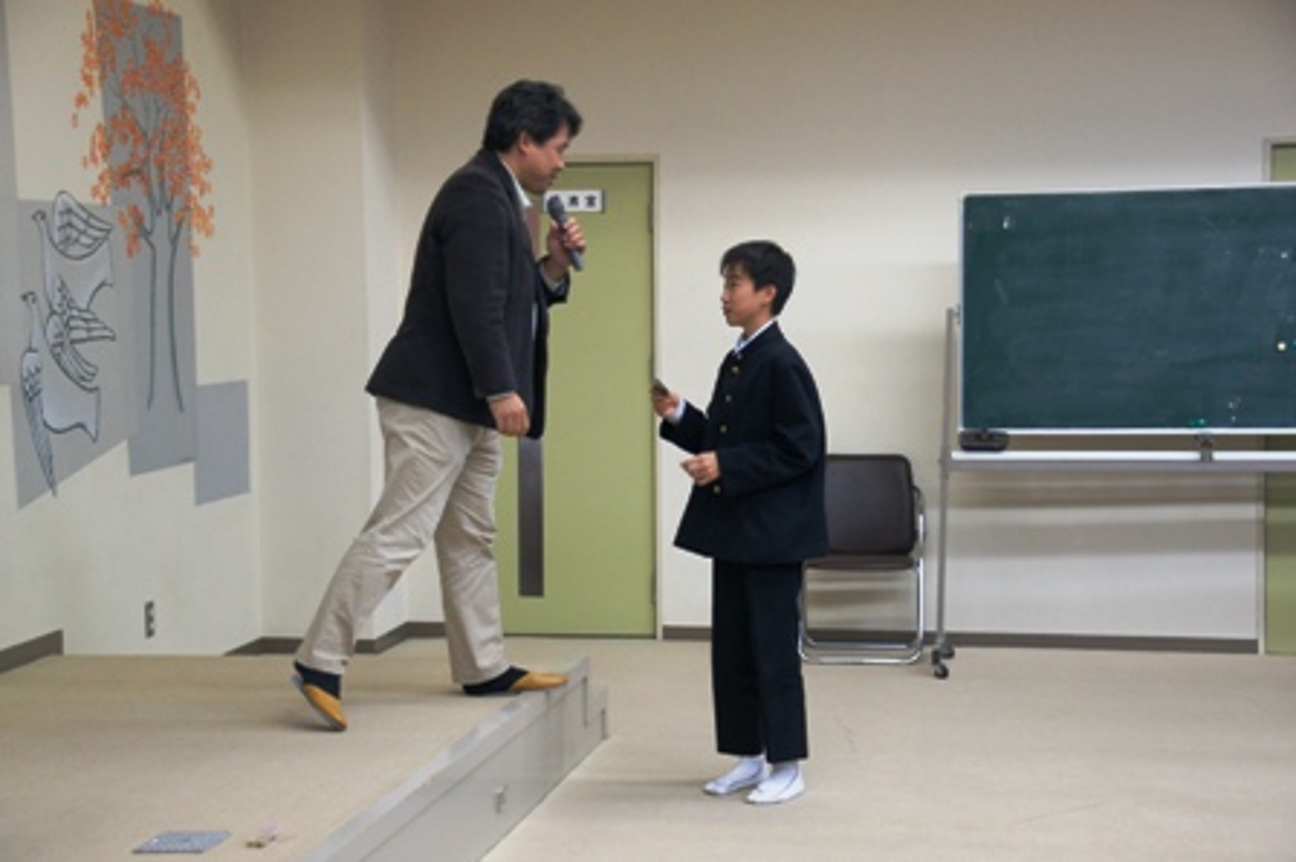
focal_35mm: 75
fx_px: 2698
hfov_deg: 27.0
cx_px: 648
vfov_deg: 18.2
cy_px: 431
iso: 800
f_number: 5
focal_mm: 50
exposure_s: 1/80
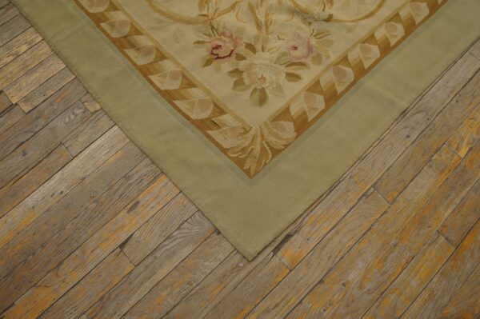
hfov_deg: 67.4
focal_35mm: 27
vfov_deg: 47.9
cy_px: 160
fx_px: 360
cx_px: 240
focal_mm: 18
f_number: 4
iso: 640
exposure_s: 1/60
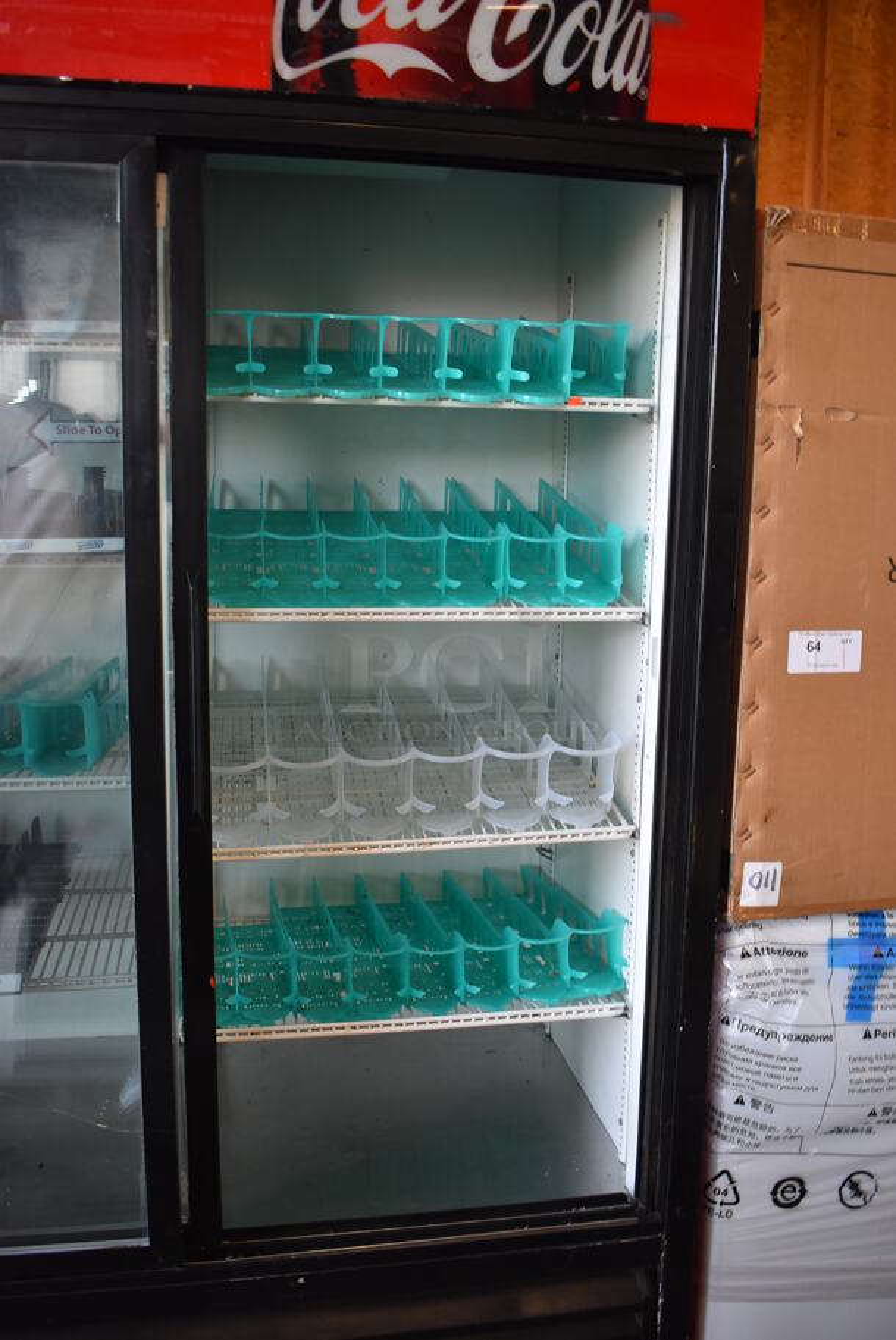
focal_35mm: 30
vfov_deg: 61.9
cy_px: 670
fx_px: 1118
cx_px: 448
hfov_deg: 43.7
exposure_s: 1/125
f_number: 3.8
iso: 800
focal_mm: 20
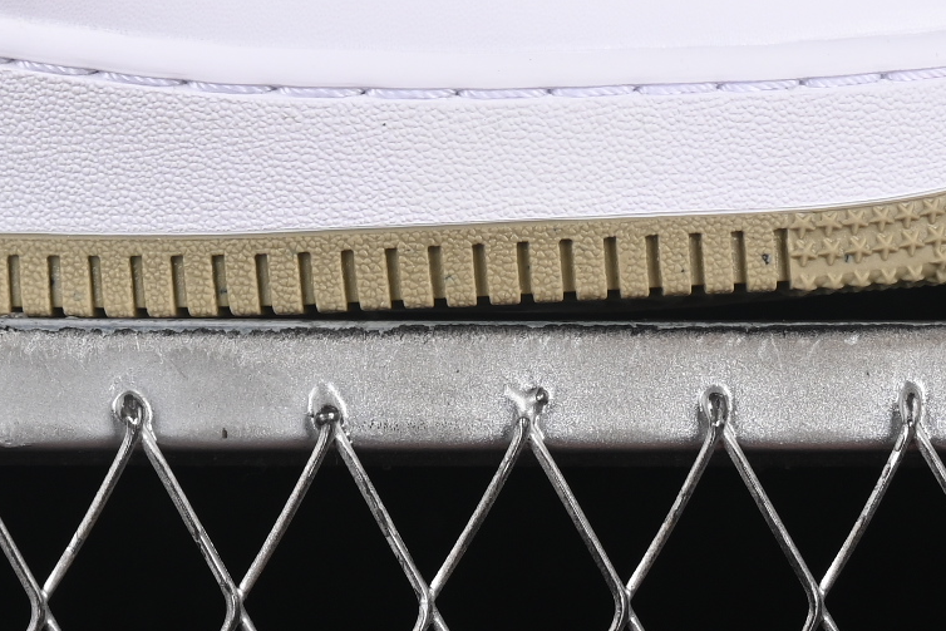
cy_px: -405
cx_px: -34
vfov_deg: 4.9
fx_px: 7280
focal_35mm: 277
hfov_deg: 7.4
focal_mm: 50
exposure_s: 1/100
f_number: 8
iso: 160
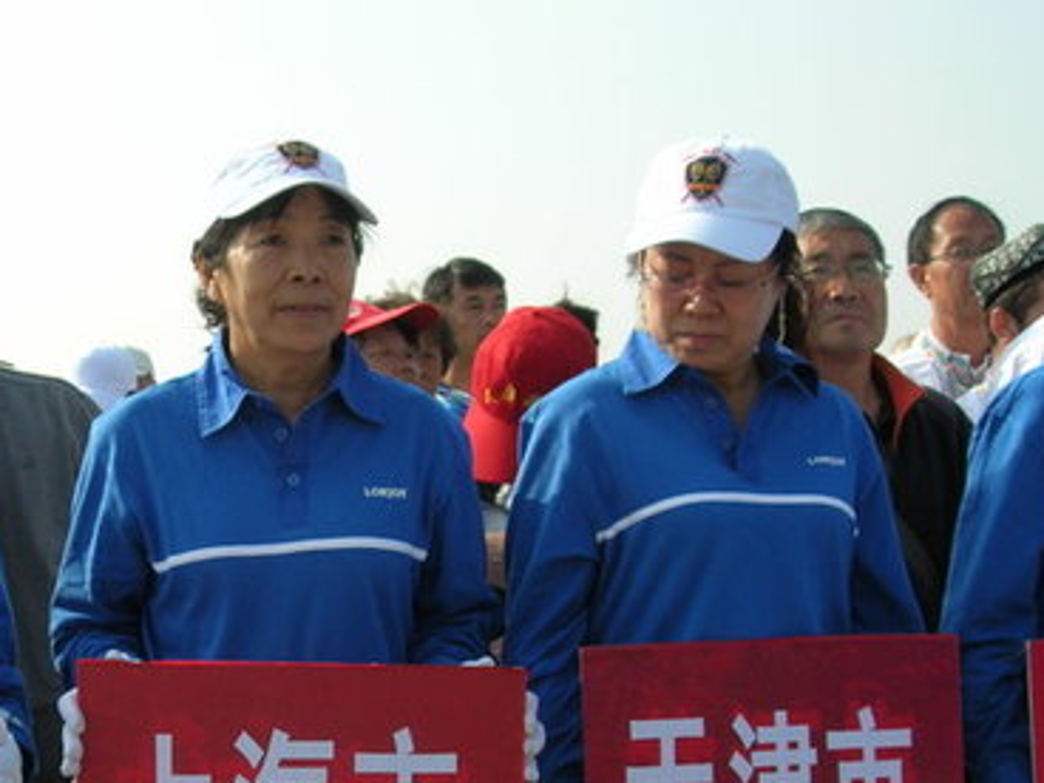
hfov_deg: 30.8
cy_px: 610
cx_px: 284
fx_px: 1870
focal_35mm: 62
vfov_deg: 23.4
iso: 64
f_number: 4.8
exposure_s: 1/402
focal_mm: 7.8
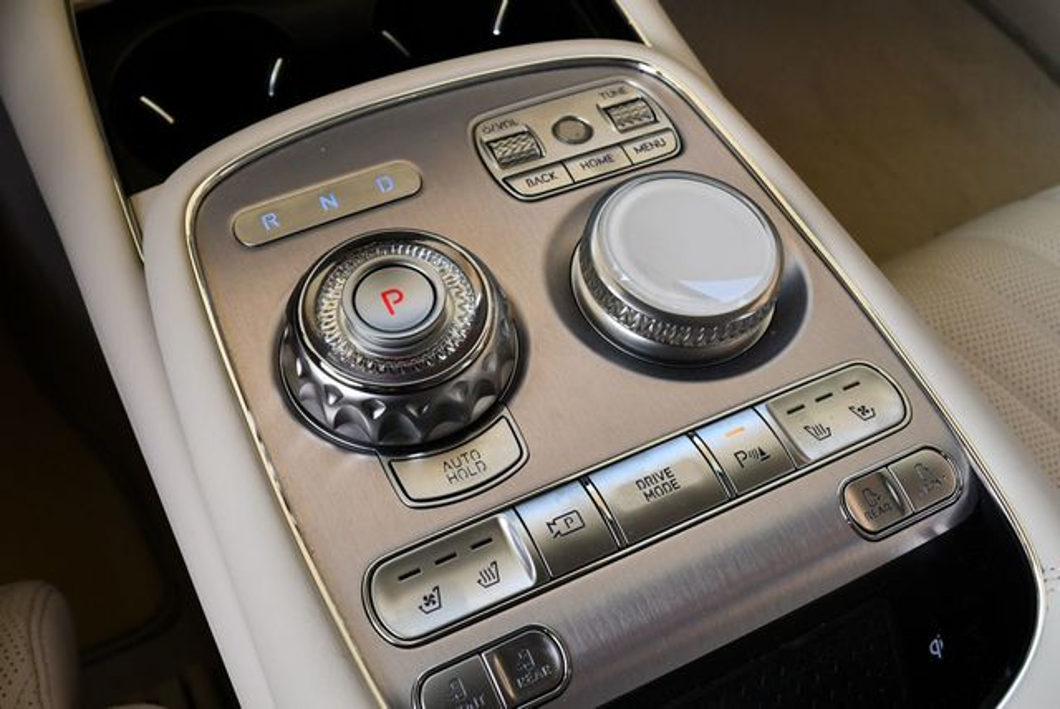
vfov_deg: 36.9
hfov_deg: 53.1
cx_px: 530
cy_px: 354
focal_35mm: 36
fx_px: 1061
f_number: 5.6
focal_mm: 18
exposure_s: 1/250
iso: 400
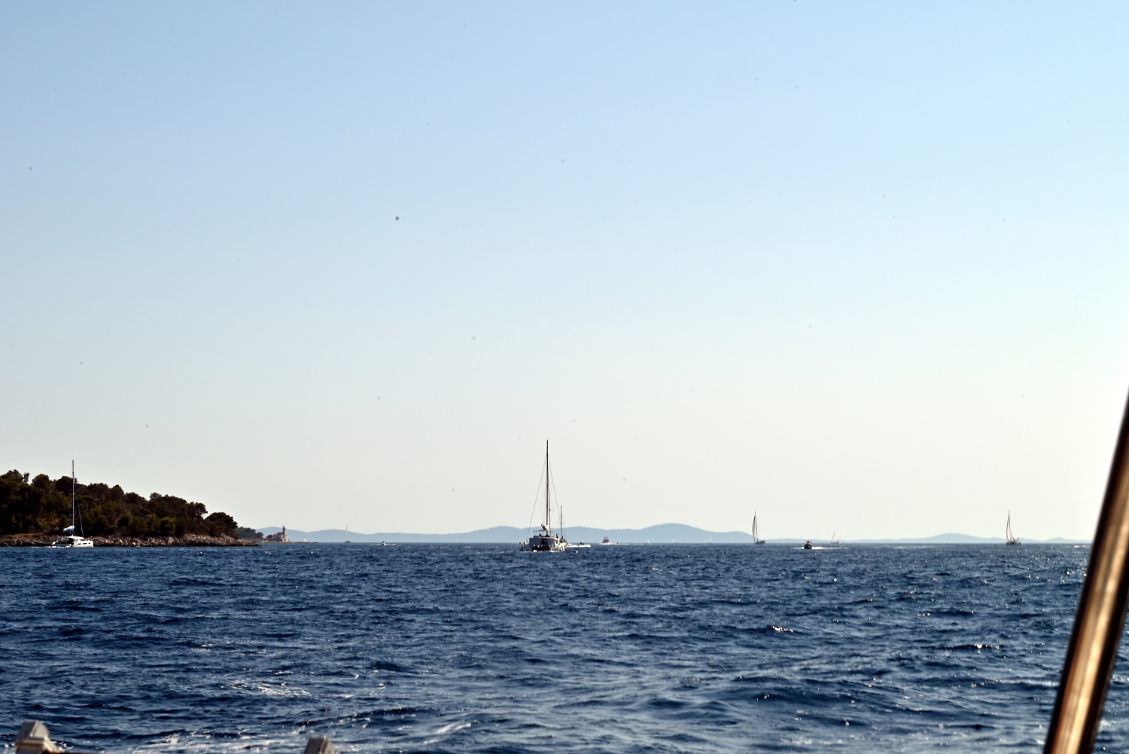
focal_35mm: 70
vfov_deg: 19.5
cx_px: 564
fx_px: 2196
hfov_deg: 28.8
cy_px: 377
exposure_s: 1/80
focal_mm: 70
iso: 110
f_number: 29
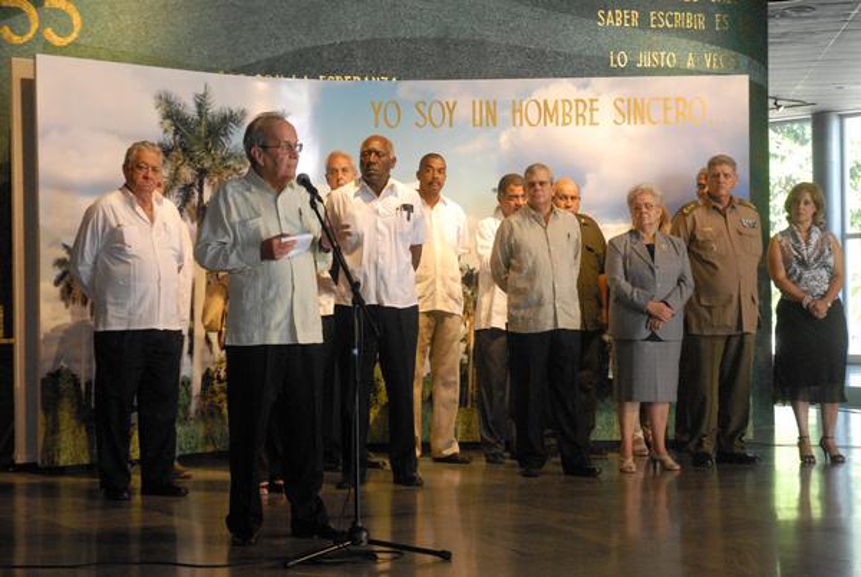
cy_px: 288
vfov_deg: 19.0
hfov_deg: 28.0
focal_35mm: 72
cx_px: 430
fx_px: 1725
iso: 1600
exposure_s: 1/50
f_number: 5
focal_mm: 48
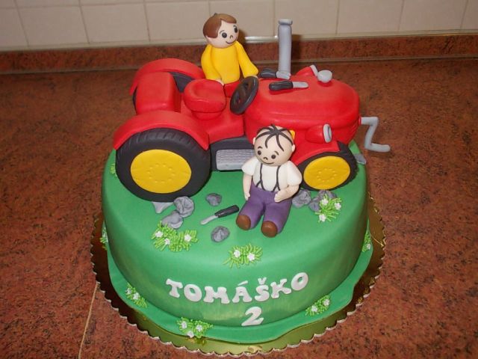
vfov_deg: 37.7
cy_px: 180
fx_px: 525
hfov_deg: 49.0
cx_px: 239
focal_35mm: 38
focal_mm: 5.3
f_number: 3.1
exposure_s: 1/30
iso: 200
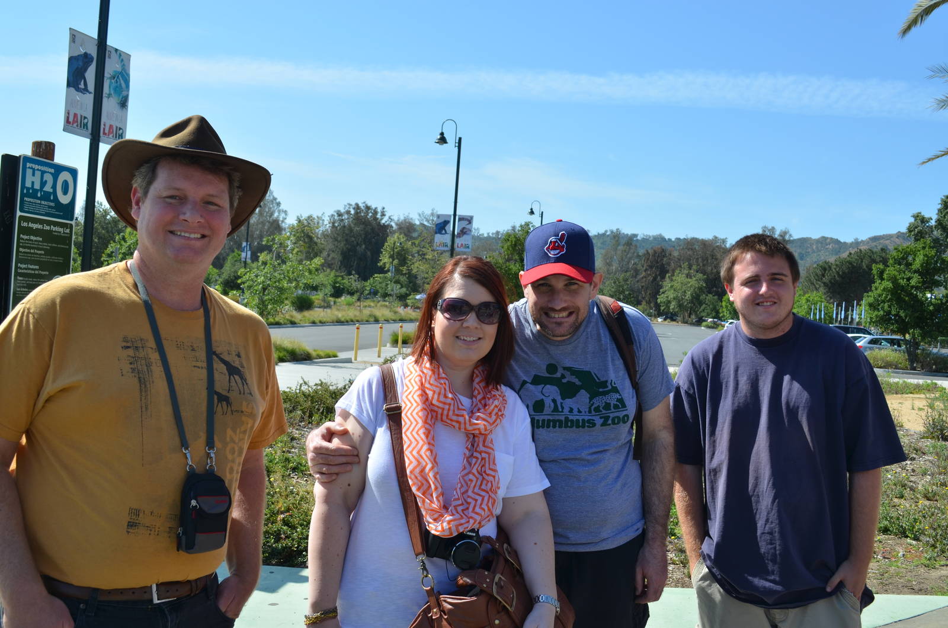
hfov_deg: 53.2
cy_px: 314
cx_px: 474
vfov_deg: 36.7
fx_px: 946
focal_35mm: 36
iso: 100
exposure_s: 1/250
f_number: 8
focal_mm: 24
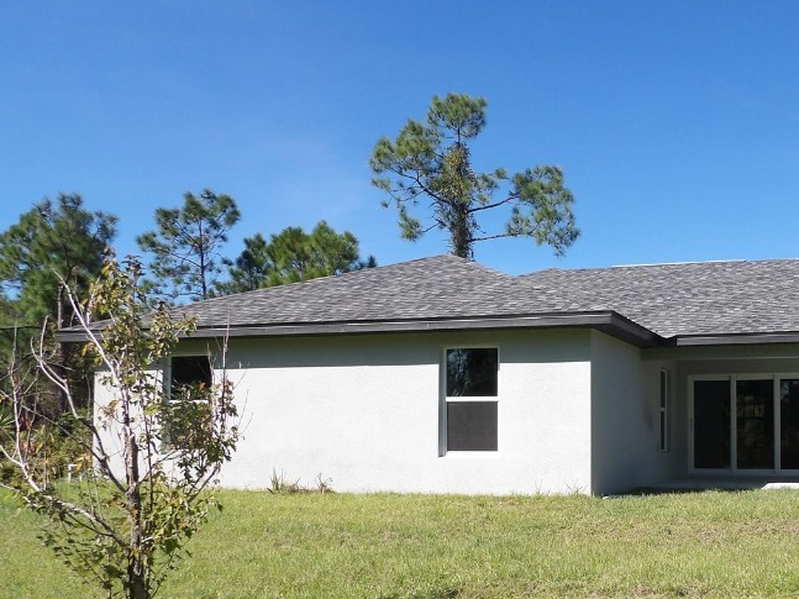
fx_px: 877
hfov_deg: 46.7
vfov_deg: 37.3
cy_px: 404
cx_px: 624
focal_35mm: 38
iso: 100
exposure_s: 1/882
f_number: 3.2
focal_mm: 4.3
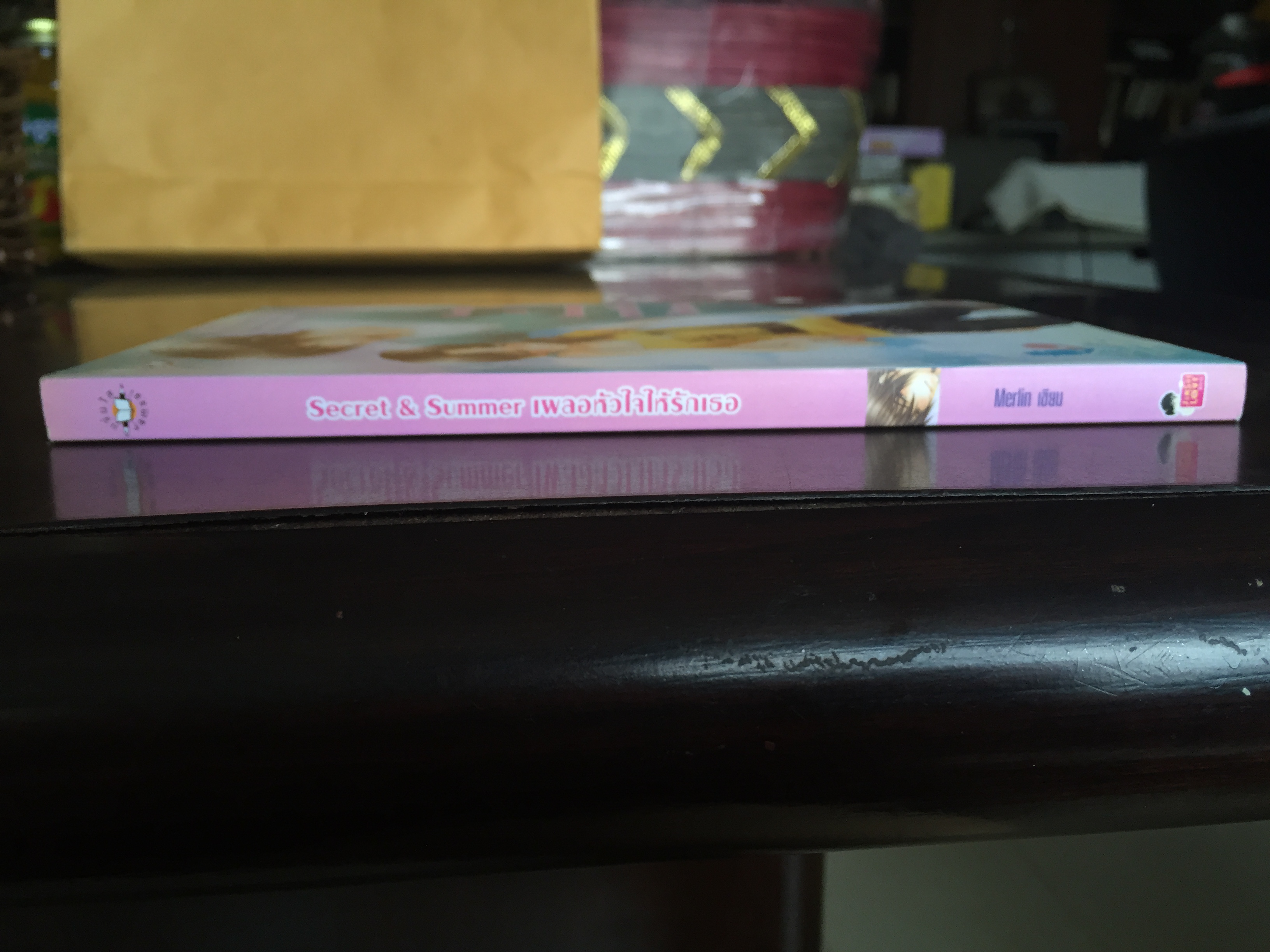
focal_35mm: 29
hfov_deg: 61.7
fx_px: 1064
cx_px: 635
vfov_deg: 48.2
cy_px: 476
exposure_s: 1/33
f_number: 2.2
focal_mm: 4.15
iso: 100
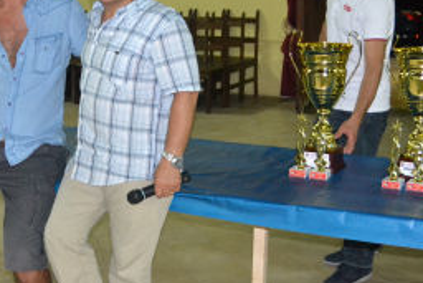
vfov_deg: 18.0
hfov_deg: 26.1
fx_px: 893
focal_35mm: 76
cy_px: 142
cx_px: 78
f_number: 3.5
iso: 3200
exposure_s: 1/60
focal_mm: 22
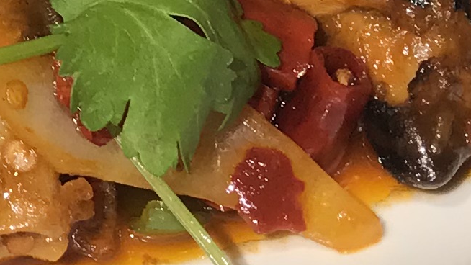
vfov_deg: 6.3
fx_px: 2348
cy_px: -248
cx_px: -343
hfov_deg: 10.8
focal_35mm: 188
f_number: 1.8
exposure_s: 1/50
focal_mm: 3.99
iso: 32
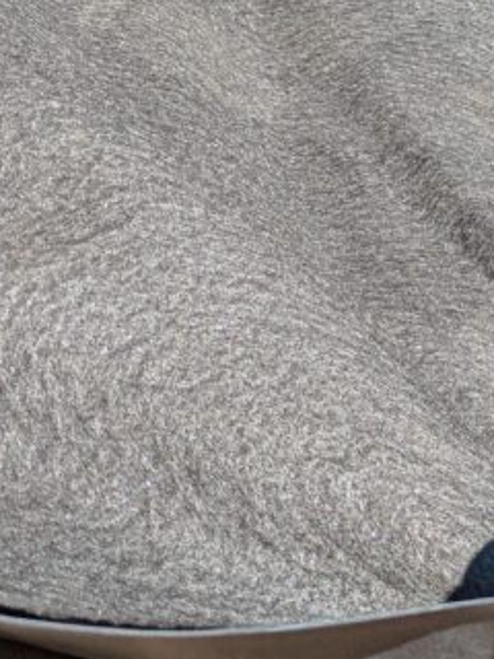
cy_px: 81
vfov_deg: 23.8
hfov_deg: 17.2
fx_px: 1522
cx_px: 669
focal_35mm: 80
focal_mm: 5.43
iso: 43
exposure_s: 1/974
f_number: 1.89
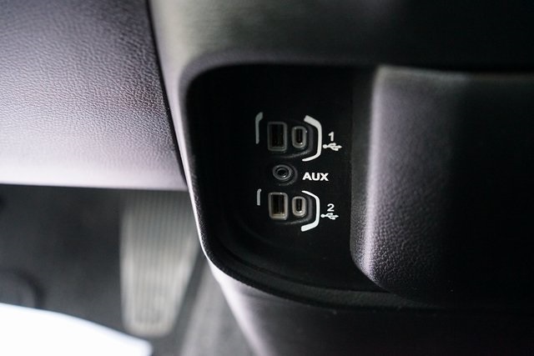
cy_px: 178
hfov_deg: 33.9
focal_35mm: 59
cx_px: 267
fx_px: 875
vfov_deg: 23.0
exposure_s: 1/60
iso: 6400
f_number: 4
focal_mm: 59
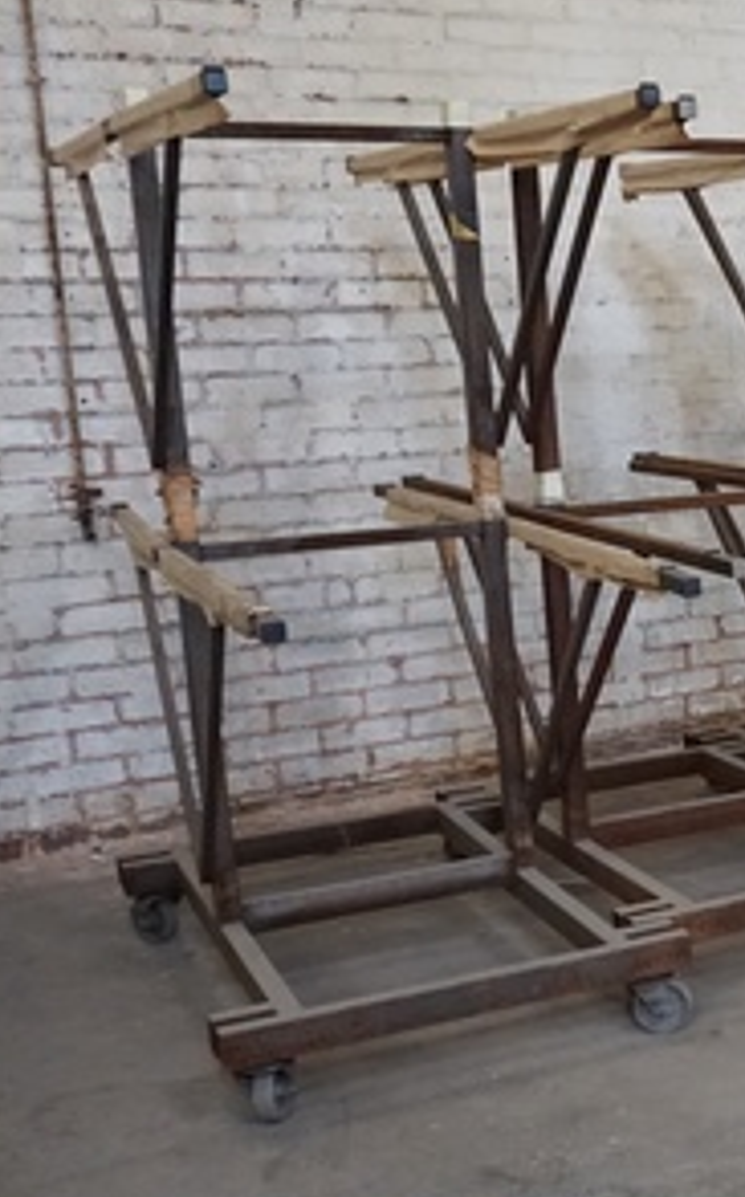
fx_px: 1955
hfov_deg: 17.7
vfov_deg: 34.0
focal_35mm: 60
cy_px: 607
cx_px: 1315
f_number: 3.5
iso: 2000
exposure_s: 1/160
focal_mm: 16
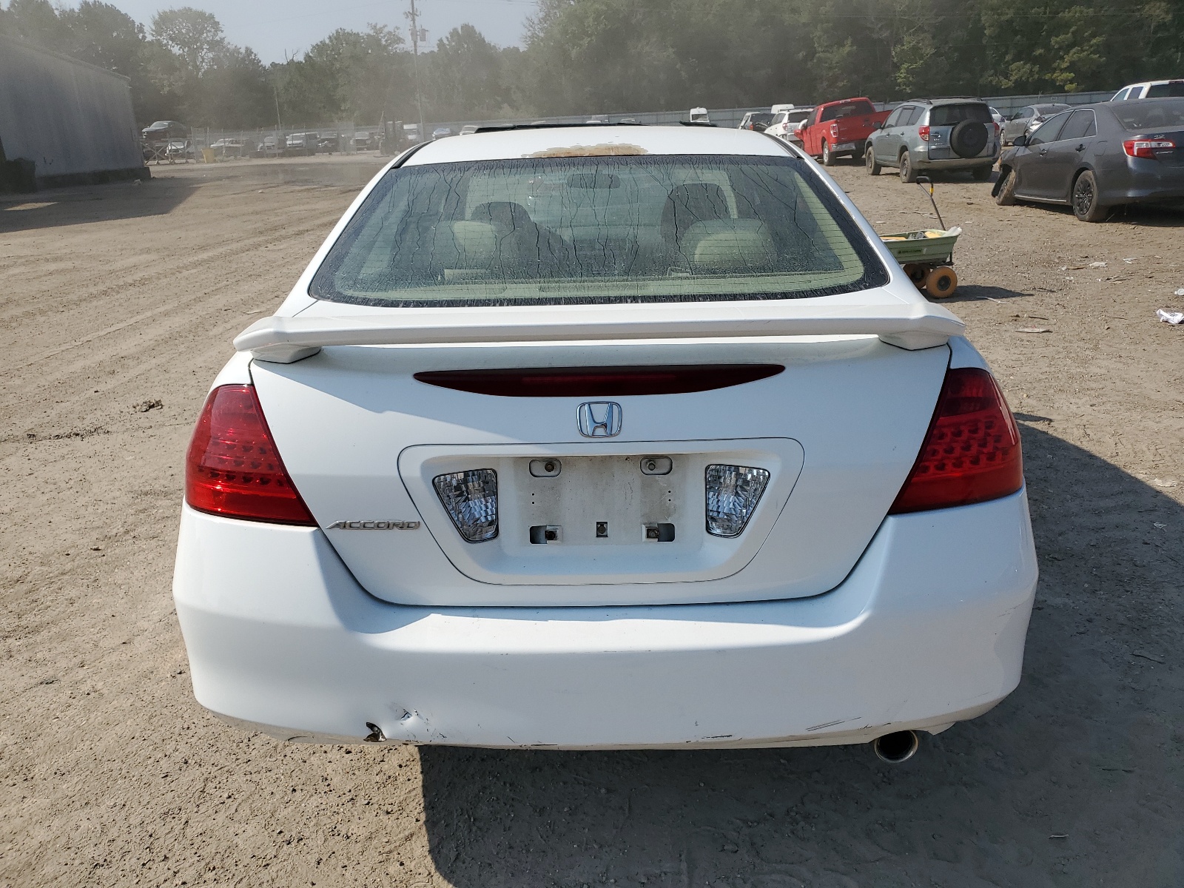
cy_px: 444
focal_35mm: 26
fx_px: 889
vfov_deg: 53.1
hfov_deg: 67.3
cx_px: 592
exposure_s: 1/5000
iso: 50
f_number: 1.5
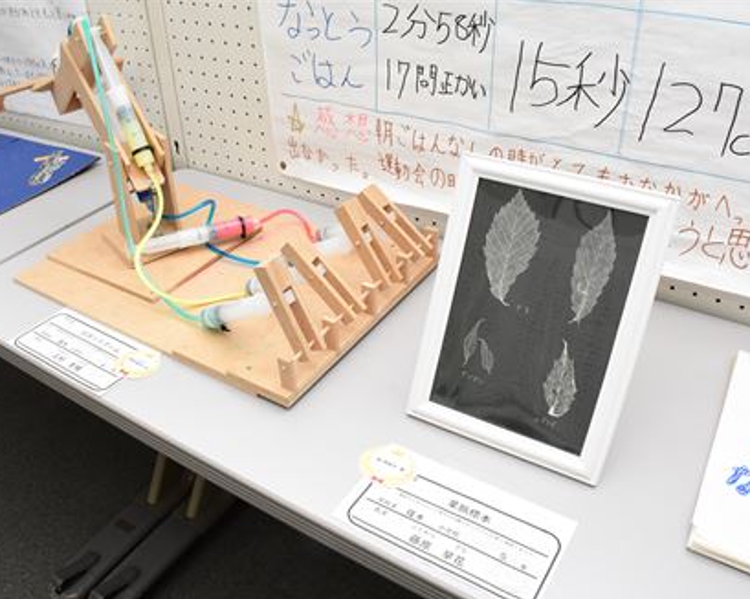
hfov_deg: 57.1
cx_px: 345
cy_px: 303
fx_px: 688
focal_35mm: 31
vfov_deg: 47.1
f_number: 13
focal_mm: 18
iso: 1600
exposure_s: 1/250
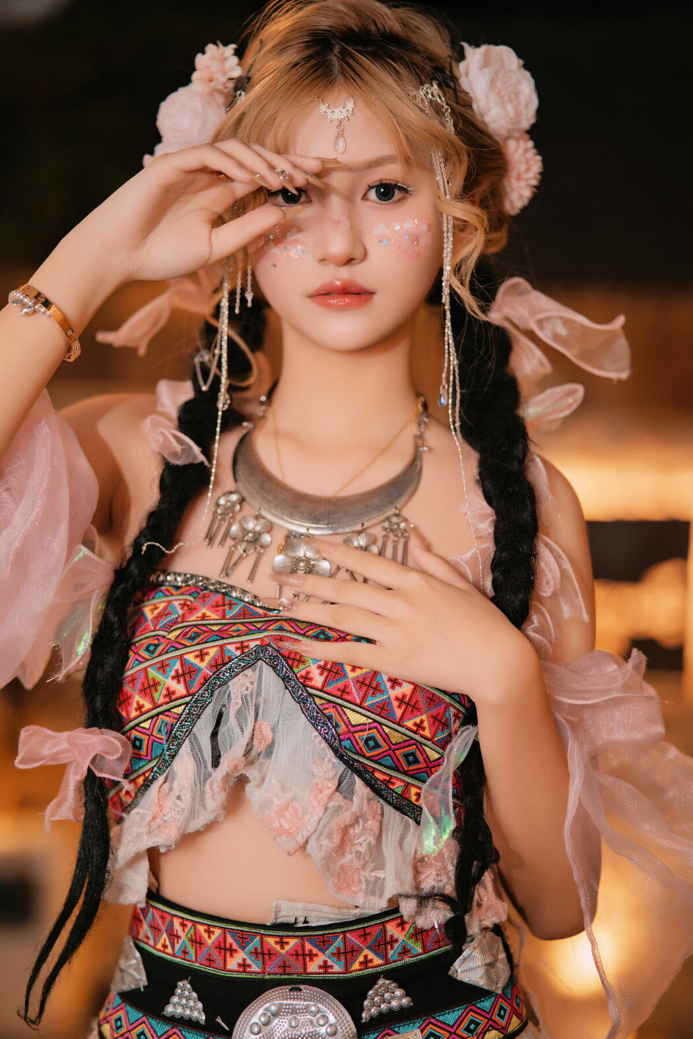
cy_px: 520
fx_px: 2454
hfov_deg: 16.1
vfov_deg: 23.9
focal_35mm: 85
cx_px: 346
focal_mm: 85
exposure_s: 1/100
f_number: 1.8
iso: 400
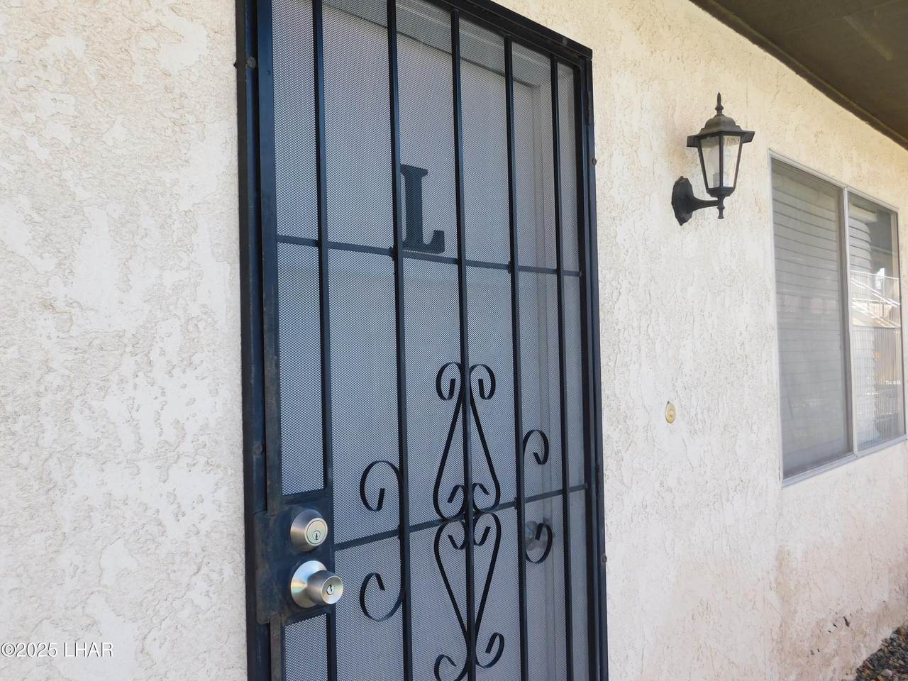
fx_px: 787
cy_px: 340
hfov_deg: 60.0
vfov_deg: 46.8
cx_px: 454
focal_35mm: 30
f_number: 3.2
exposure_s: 1/200
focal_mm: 5.3
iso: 125
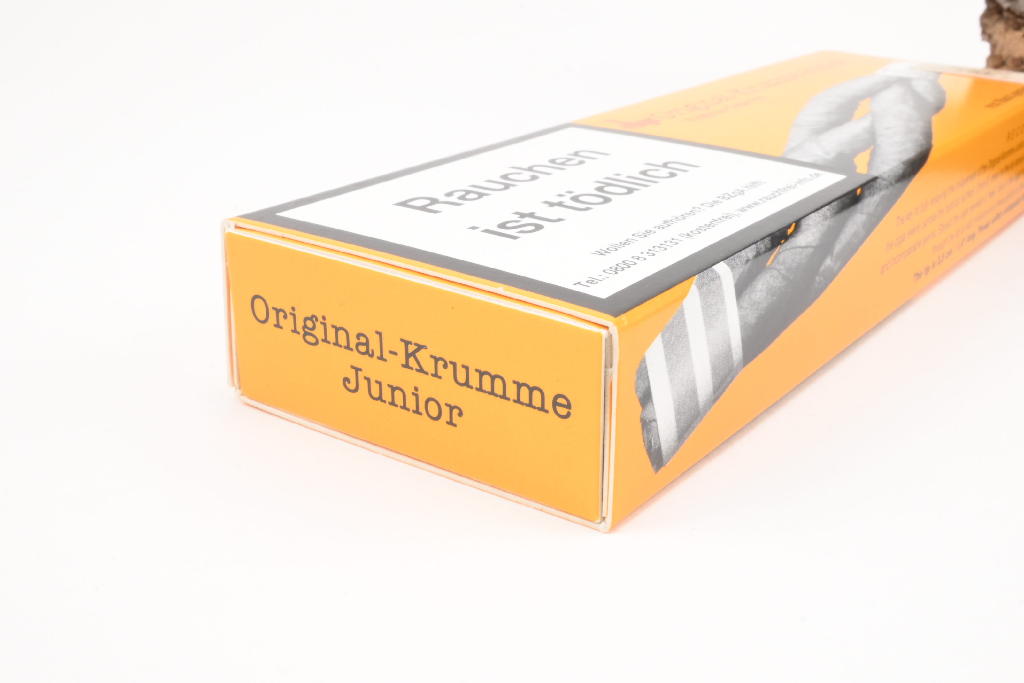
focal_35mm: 44
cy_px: 294
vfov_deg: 30.5
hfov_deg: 44.4
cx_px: 583
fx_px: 1251
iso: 640
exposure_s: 1/15
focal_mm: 22.5
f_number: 22
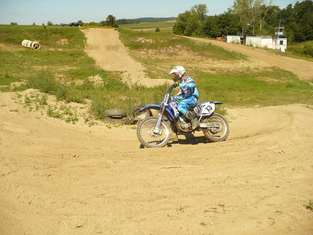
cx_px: 156
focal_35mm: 37
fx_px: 335
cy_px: 118
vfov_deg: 38.7
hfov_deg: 50.1
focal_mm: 6.1
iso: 100
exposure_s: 1/1300
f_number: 2.8
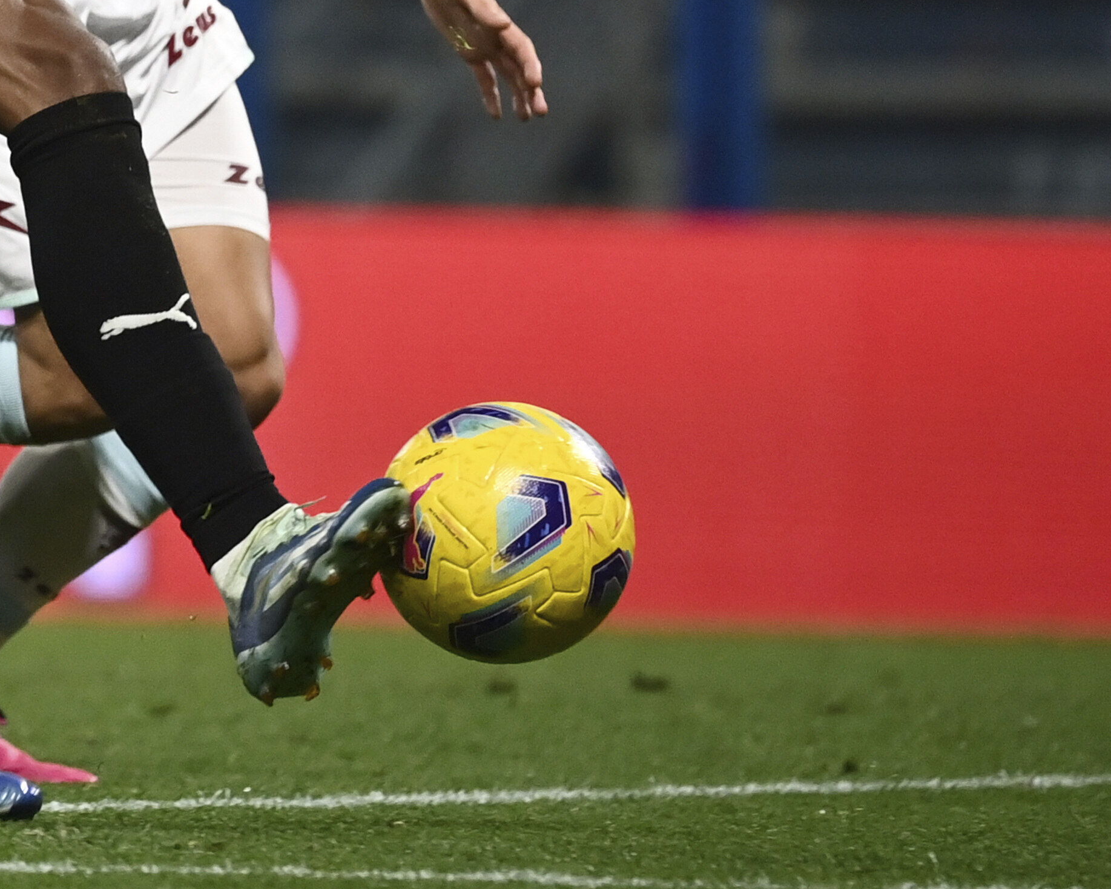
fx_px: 25286
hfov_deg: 2.5
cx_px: -266
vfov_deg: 2.0
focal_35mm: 769
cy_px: -208
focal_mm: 270
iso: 2000
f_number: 4
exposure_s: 1/1600
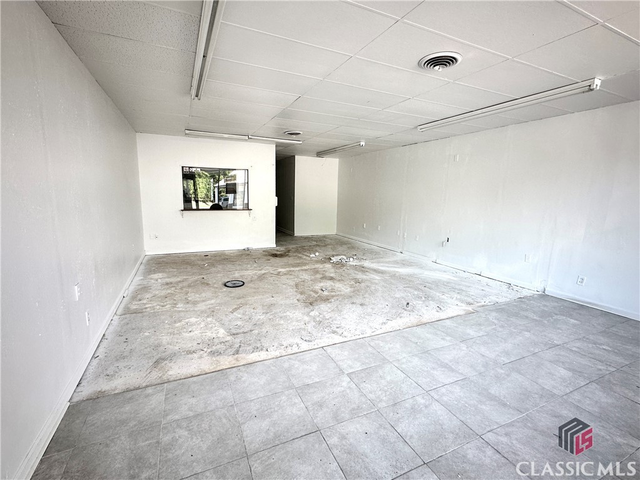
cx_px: 320
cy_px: 240
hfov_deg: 102.1
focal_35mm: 14
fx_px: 259
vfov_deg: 85.7
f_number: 2.2
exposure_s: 1/99
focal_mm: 2.22
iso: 100
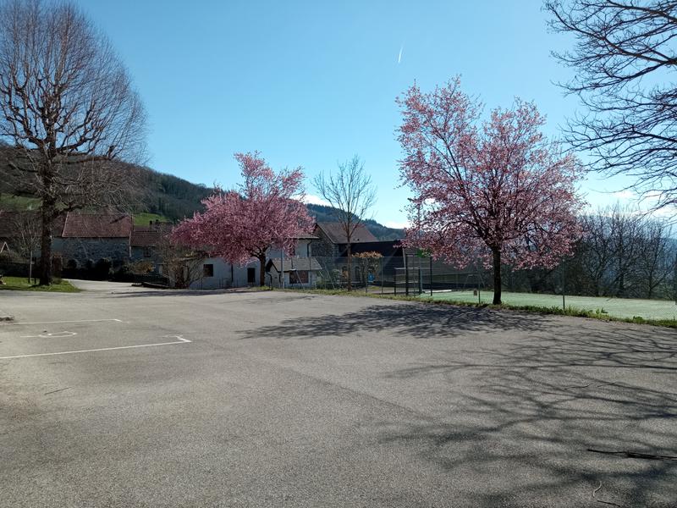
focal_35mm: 27
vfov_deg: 51.4
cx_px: 338
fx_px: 528
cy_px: 254
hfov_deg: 65.3
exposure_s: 1/1379
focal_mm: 3.79
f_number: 2.2
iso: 112
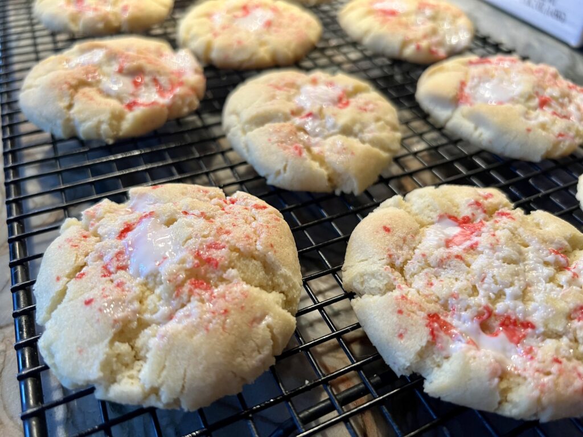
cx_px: 292
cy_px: 218
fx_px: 438
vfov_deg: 53.1
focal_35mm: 26
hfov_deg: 67.3
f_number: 1.5
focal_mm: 5.7
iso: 250
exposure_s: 1/60
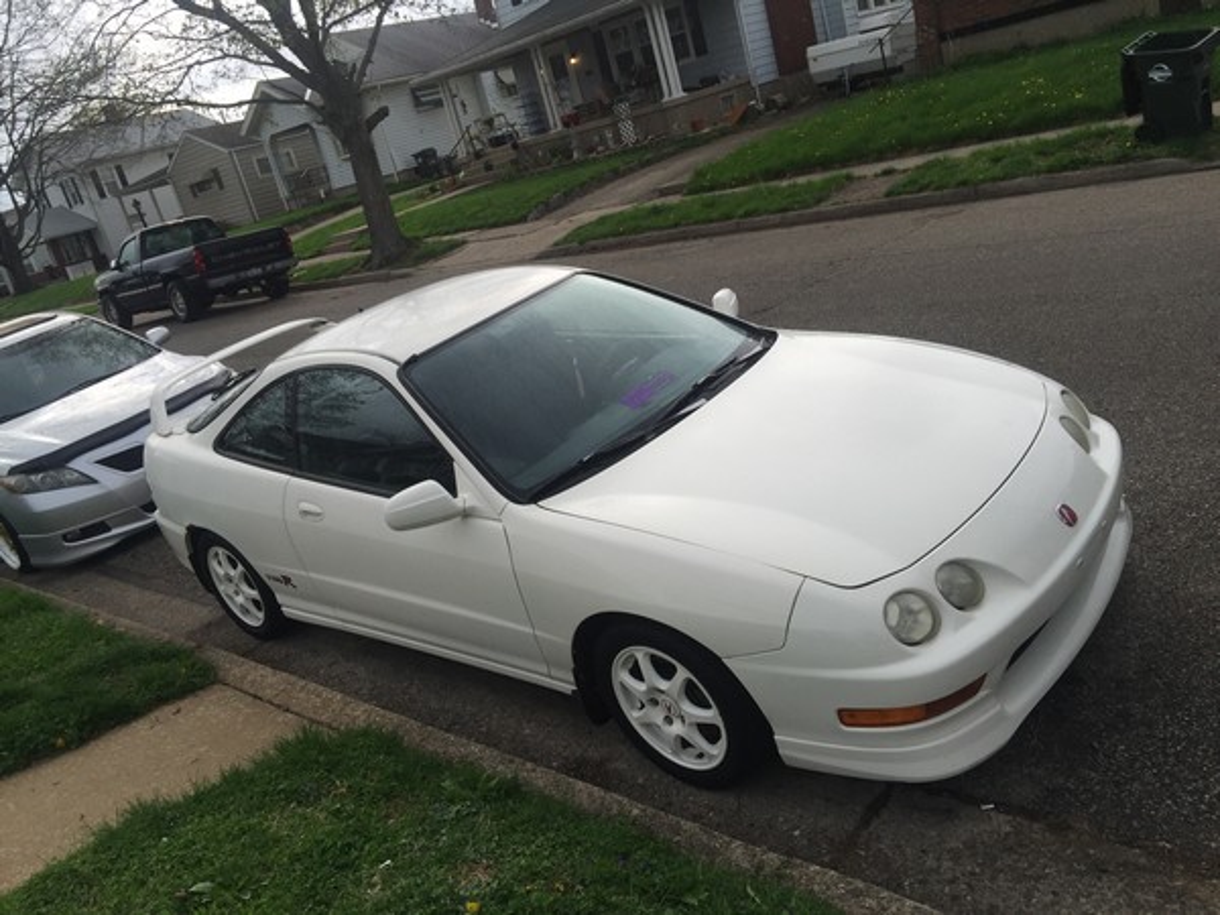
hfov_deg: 61.7
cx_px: 610
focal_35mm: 29
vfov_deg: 48.2
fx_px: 1022
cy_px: 458
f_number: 2.2
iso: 32
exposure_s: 1/278
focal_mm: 4.15
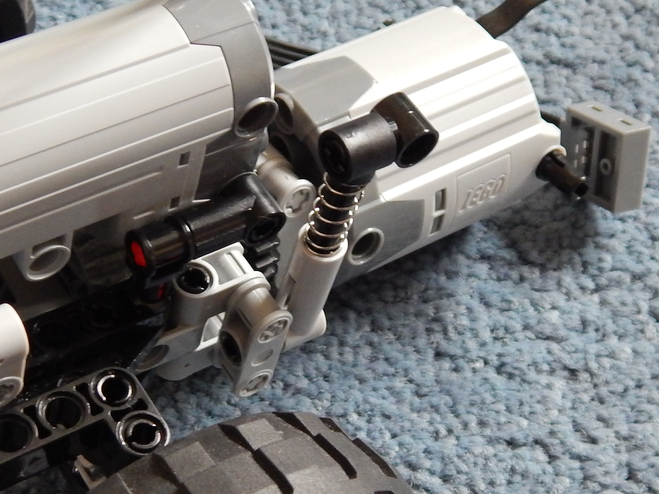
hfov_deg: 23.2
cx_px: 253
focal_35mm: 84
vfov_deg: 17.5
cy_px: 310
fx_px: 1599
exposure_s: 1/25
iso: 400
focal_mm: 6.1
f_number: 3.3
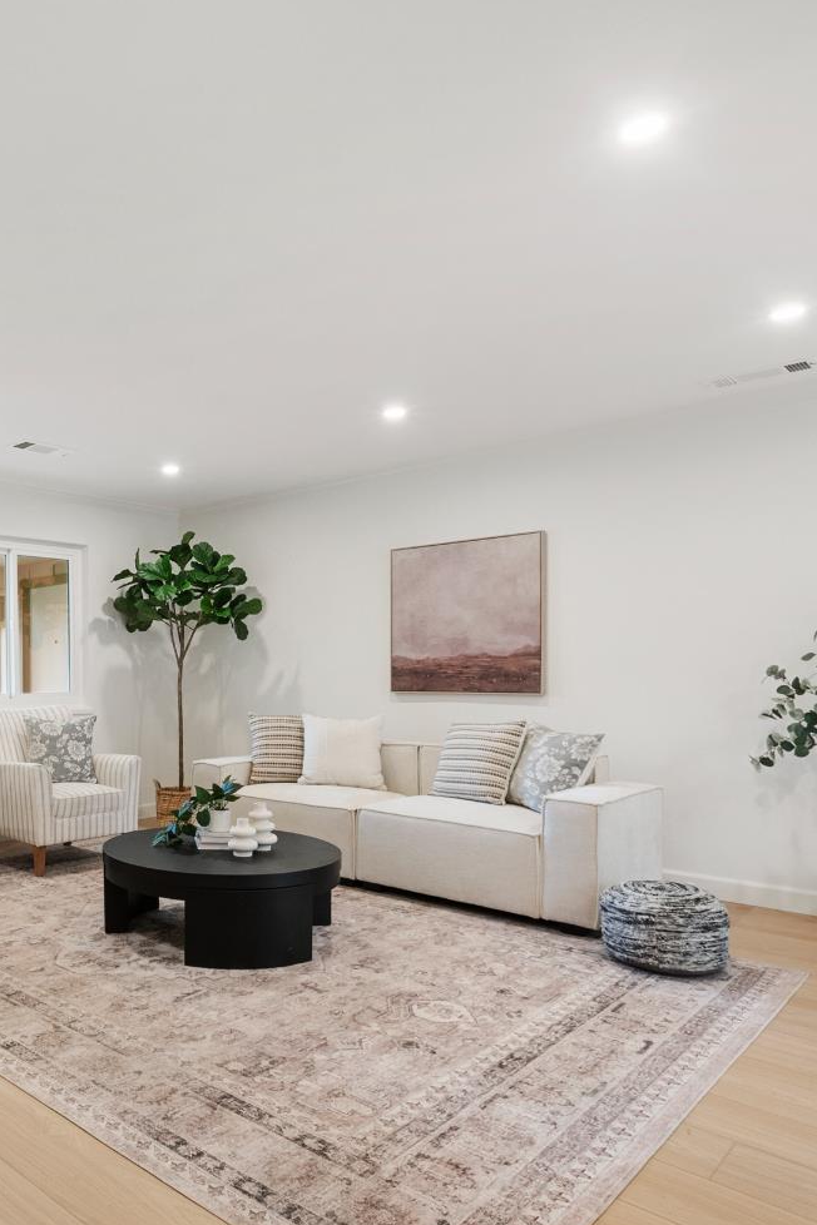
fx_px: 783
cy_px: 620
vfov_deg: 76.1
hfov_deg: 48.2
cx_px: 54
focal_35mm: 23
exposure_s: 1/2.5
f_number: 8
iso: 250
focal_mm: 10
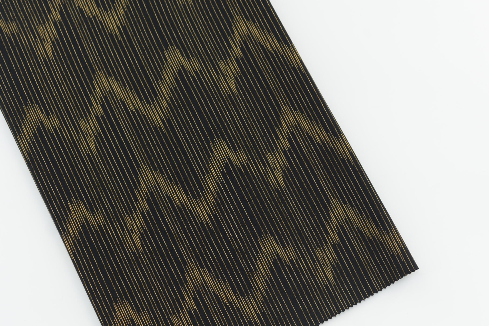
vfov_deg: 18.9
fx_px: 978
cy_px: 204
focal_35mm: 72
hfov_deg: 28.1
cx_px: 228
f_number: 4
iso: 100
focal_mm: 50
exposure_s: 1/80
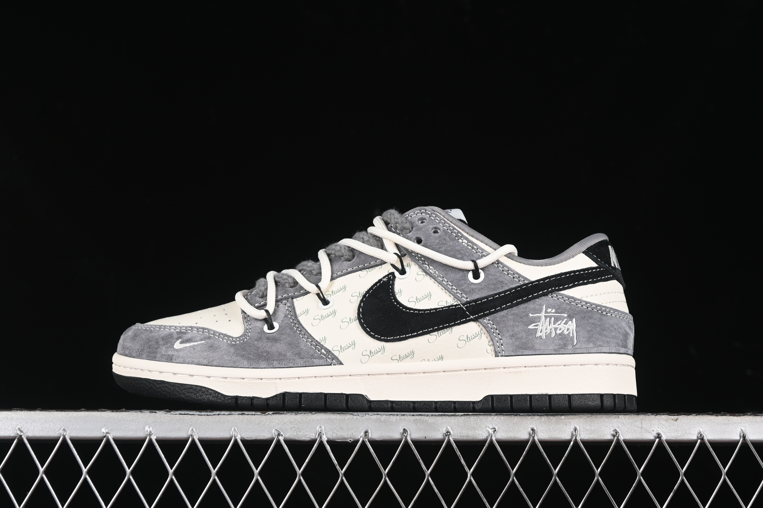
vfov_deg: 18.2
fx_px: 1589
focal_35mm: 75
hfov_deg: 27.0
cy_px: 254
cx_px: 382
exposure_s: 1/80
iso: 160
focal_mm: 50
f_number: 7.1
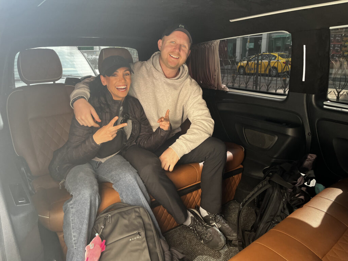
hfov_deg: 67.3
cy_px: 130
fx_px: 261
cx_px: 174
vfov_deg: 53.1
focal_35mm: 26
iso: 125
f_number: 1.6
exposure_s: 1/104
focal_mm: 5.1
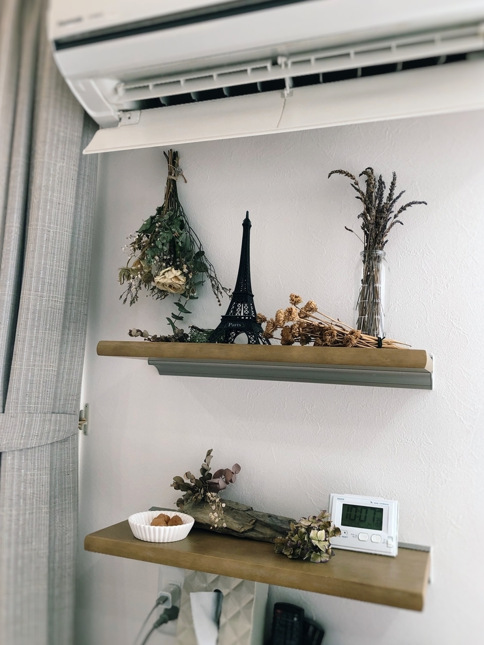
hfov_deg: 48.2
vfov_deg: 61.7
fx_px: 541
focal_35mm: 29
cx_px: 245
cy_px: 323
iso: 40
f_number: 1.8
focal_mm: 4
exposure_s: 1/120
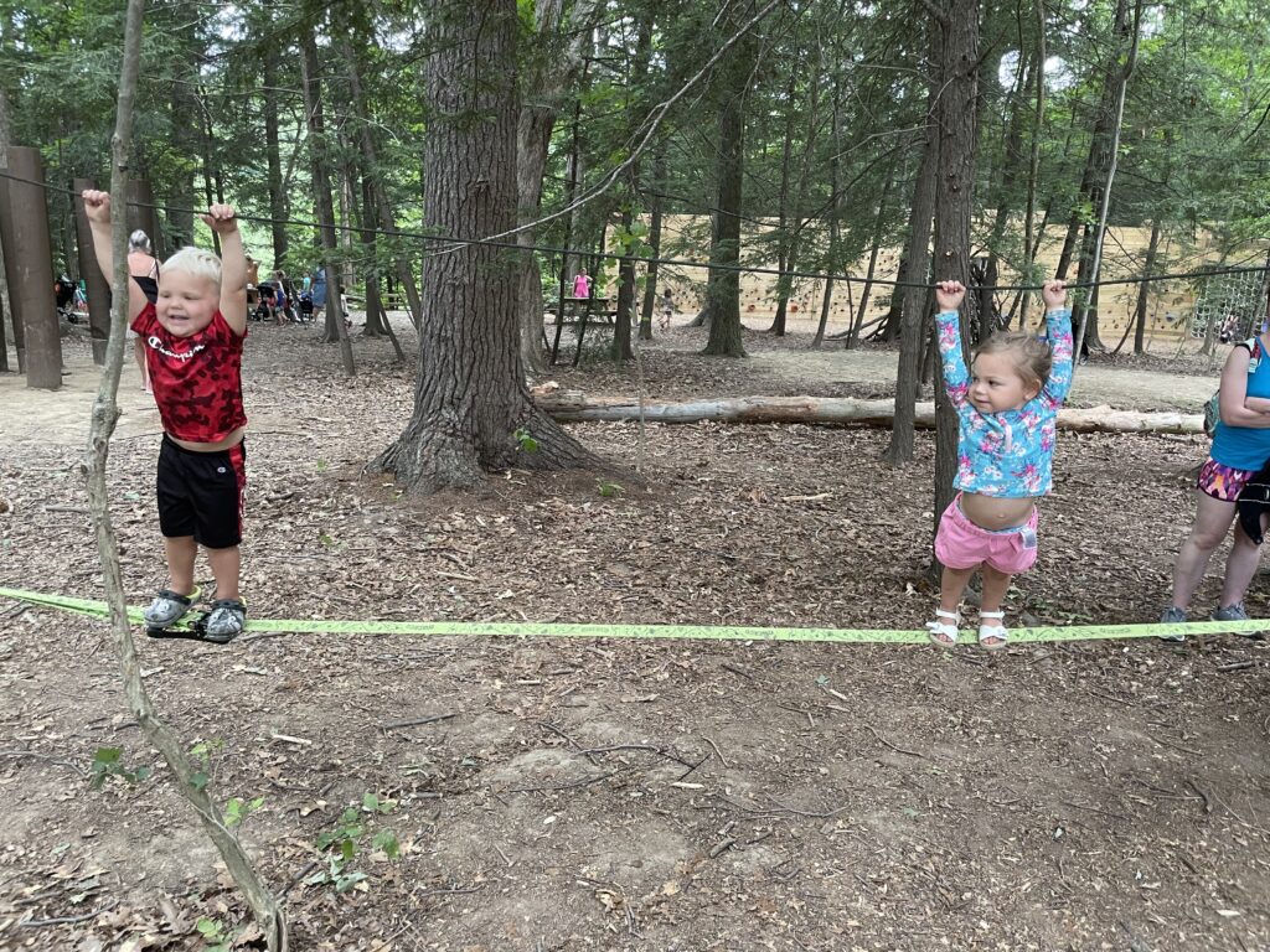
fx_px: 954
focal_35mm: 26
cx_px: 635
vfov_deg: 53.1
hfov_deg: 67.3
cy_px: 476
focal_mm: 4.2
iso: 125
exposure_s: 1/63
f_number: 1.6
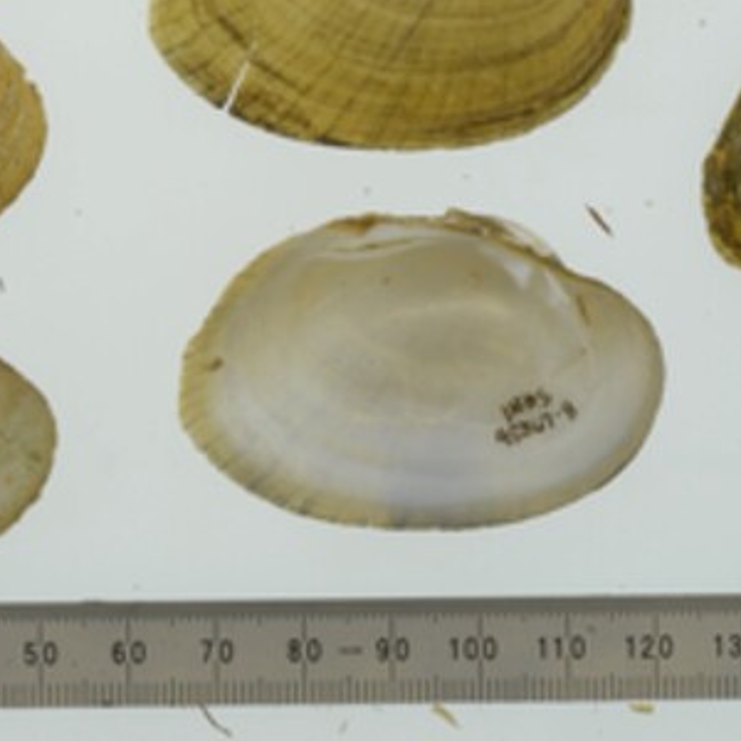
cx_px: 306
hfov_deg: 8.6
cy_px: -236
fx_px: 4941
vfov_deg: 8.5
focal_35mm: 204
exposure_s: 1/13
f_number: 32
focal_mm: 60
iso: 100
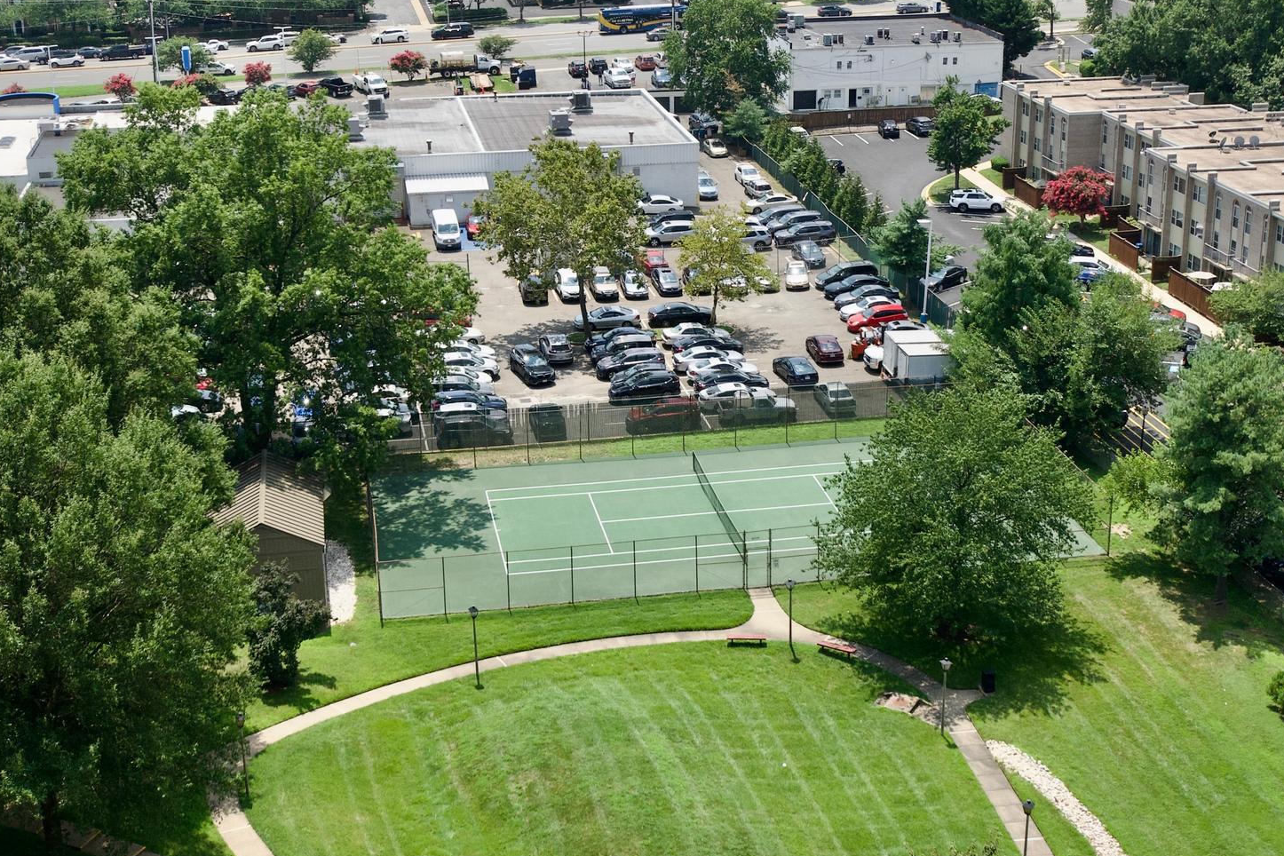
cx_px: 643
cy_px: 353
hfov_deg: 38.9
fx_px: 1819
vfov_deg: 26.4
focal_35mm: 51
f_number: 7.1
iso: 500
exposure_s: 1/2000
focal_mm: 24
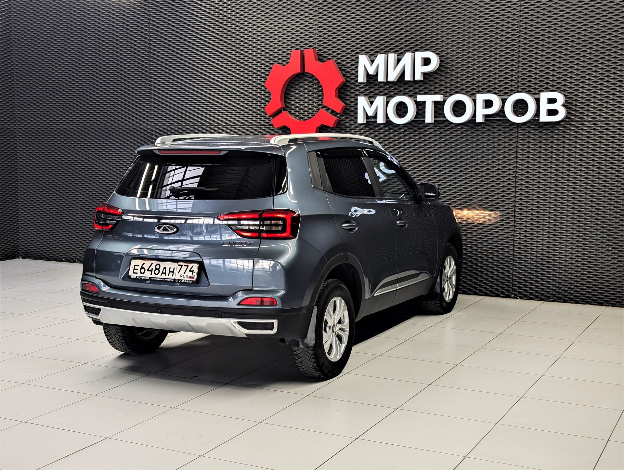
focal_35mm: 48
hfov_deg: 39.6
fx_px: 867
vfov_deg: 30.3
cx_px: 312
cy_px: 235
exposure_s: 1/134
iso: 41
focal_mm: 6.81
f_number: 1.85
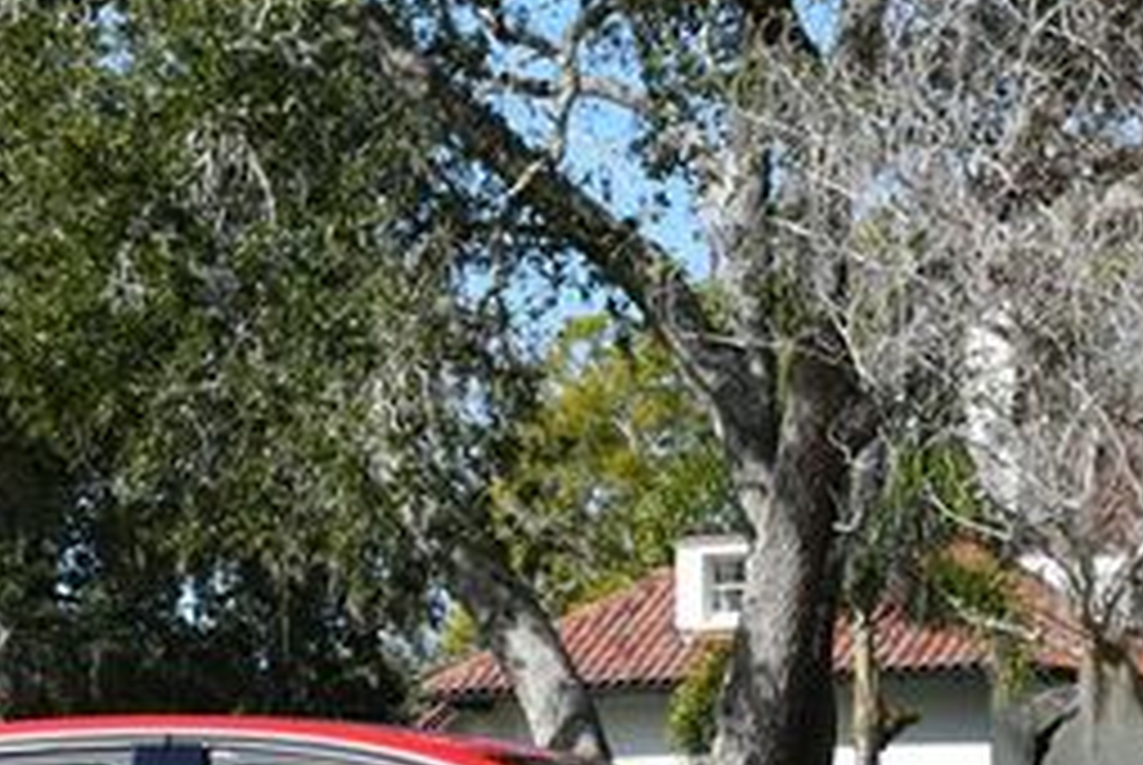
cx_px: 490
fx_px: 4482
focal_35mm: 141
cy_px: 752
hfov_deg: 14.5
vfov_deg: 9.7
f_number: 8
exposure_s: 1/250
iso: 100
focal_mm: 28
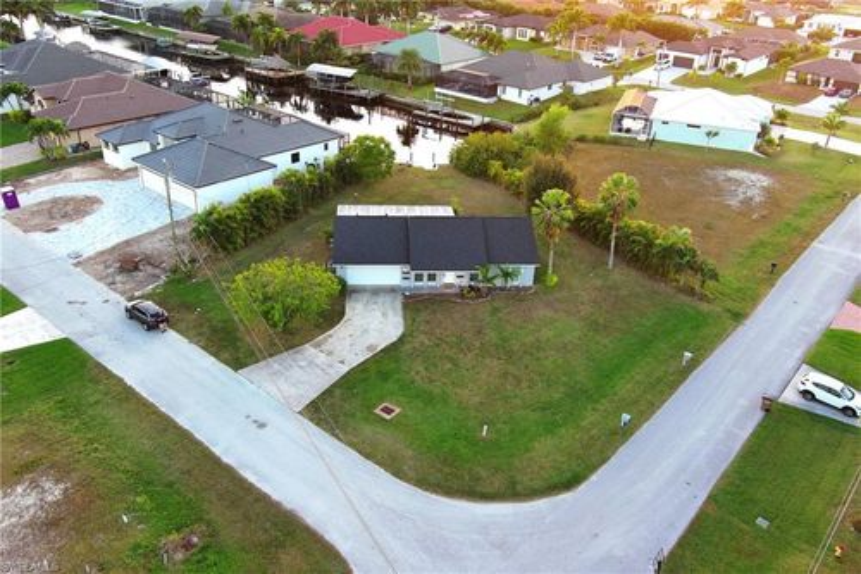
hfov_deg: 63.7
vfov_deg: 44.9
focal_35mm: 29
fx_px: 693
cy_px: 287
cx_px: 430
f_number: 2.8
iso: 199
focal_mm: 10.57
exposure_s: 1/15
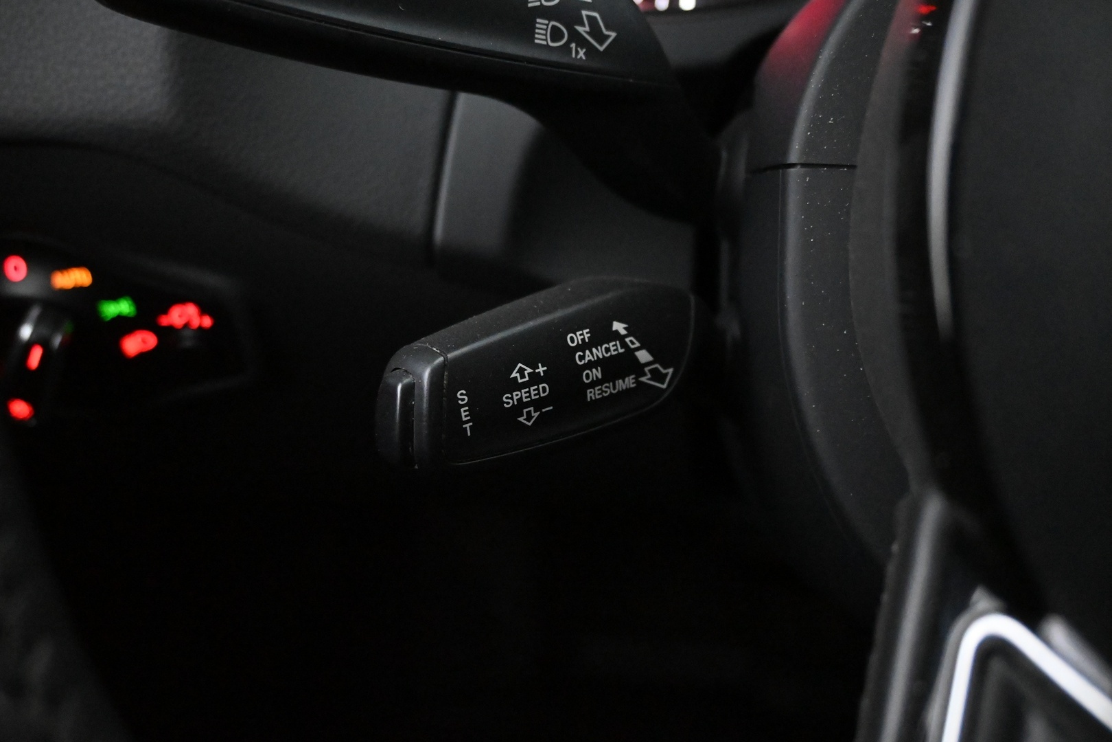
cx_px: 556
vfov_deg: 40.8
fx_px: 996
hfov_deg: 58.3
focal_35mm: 32
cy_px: 371
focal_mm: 21.5
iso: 12800
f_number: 4
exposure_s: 1/30
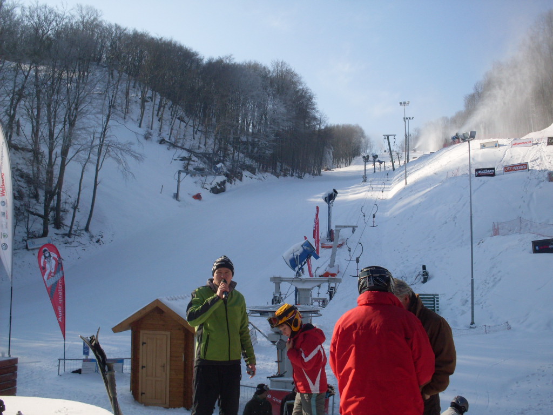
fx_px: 607
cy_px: 208
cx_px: 276
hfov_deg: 49.0
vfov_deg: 37.7
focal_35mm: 38
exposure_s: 1/250
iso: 80
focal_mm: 6.3
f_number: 8.4
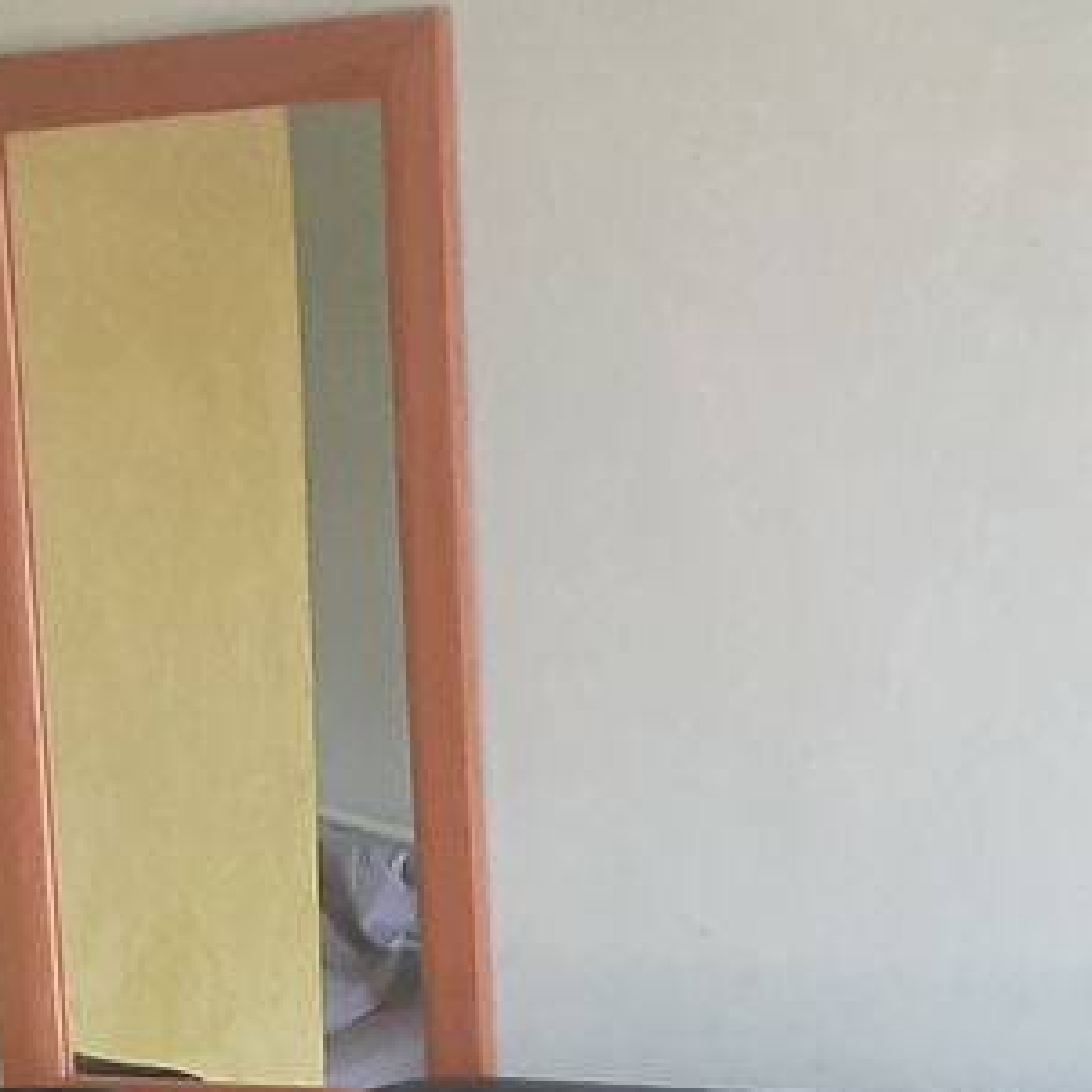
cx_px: 294
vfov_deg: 13.2
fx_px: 4533
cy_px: 1466
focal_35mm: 127
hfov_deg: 13.7
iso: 160
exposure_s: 1/50
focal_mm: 3.6
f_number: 1.9
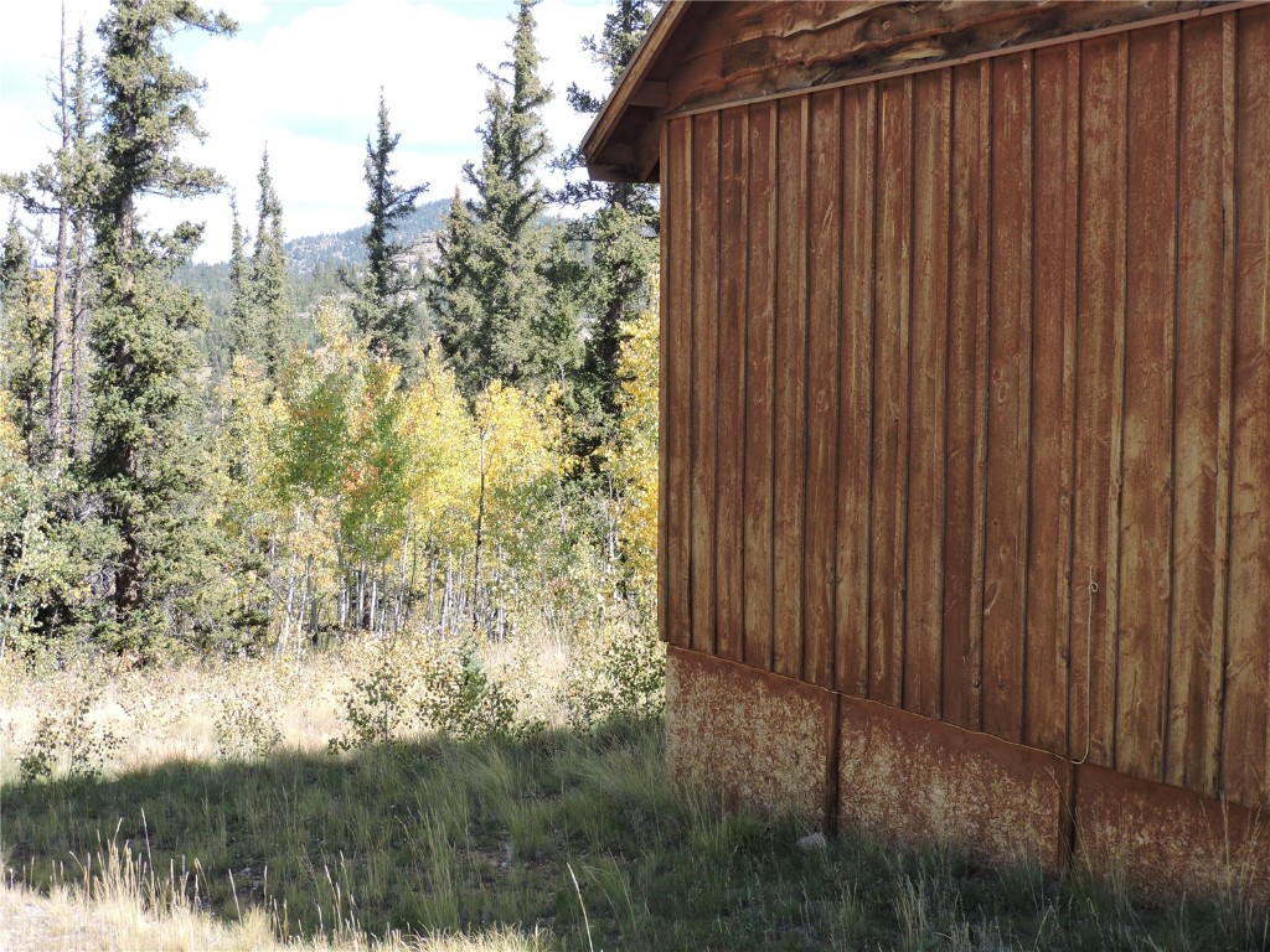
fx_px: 2018
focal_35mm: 55
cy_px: 476
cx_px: 635
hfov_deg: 34.9
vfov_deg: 26.6
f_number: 3.7
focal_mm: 9.8
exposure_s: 1/250
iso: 100
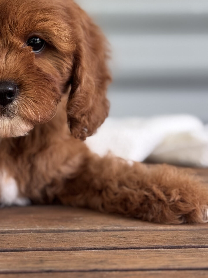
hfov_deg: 15.0
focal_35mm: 97
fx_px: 777
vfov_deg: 20.2
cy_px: 90
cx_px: 15
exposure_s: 1/115
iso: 100
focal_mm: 6.76
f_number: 1.78
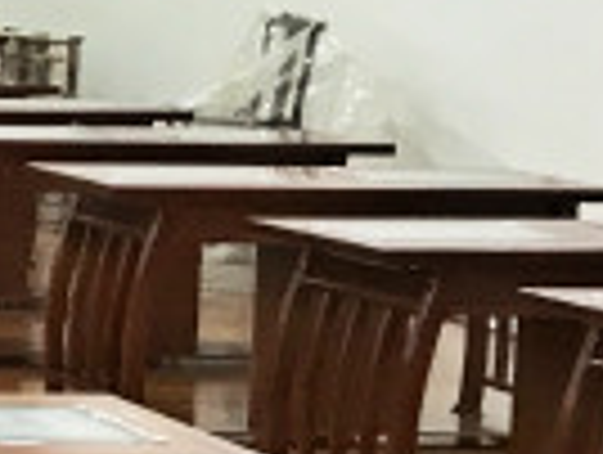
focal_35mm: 167
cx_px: -1066
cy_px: 130
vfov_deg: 8.9
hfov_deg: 9.7
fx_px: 2914
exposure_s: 1/17
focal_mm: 3.99
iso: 64
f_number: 1.8
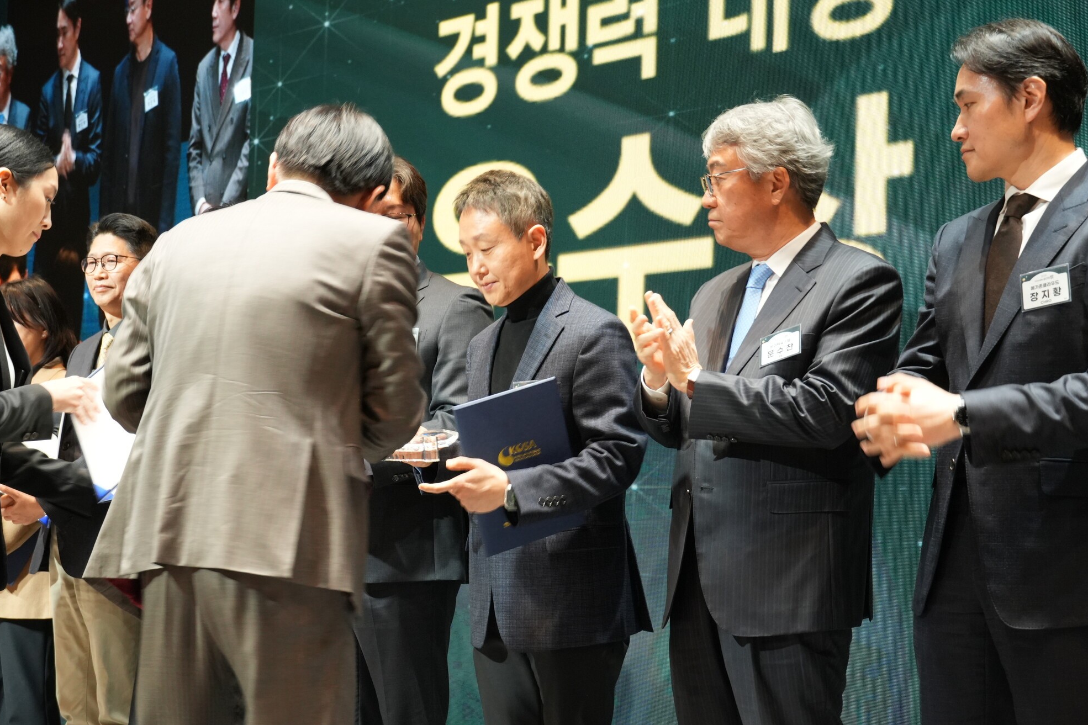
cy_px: 359
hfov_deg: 30.1
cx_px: 537
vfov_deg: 20.3
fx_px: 2025
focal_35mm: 67
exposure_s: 1/40
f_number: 5
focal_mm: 44
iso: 1600
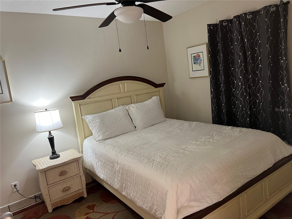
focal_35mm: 26
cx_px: 146
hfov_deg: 67.3
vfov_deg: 53.1
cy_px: 110
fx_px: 219
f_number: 1.5
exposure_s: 1/60
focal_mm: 5.7
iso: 200
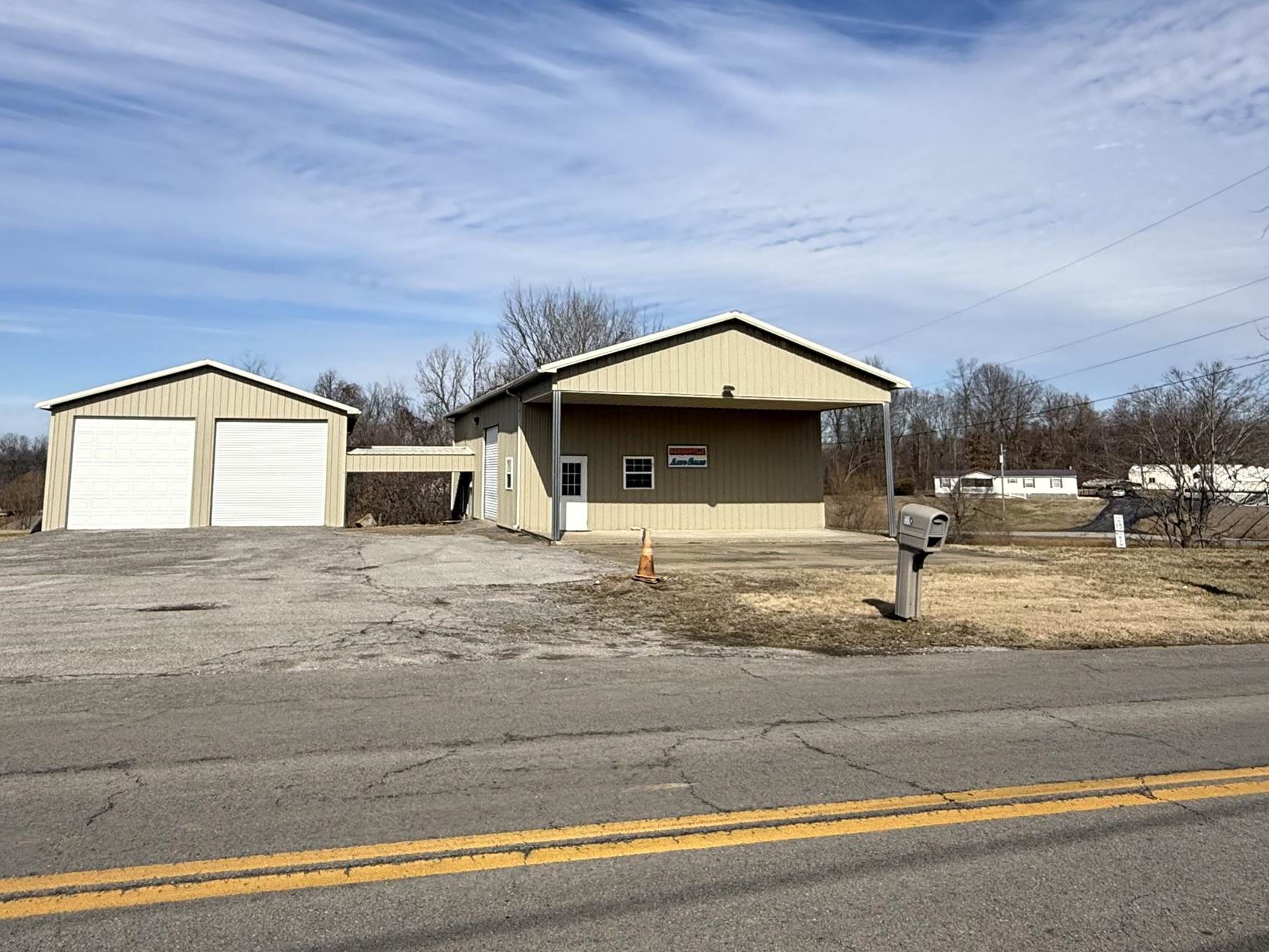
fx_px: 916
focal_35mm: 25
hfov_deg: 69.3
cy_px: 346
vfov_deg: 54.1
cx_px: 599
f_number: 2.2
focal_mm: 2.22
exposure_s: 1/4425
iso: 50
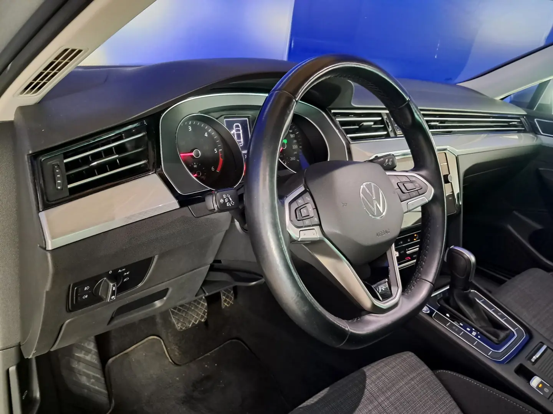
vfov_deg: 51.4
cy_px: 207
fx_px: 431
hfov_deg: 65.3
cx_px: 276
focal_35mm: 27
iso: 1250
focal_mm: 4
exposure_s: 1/20
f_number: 1.8
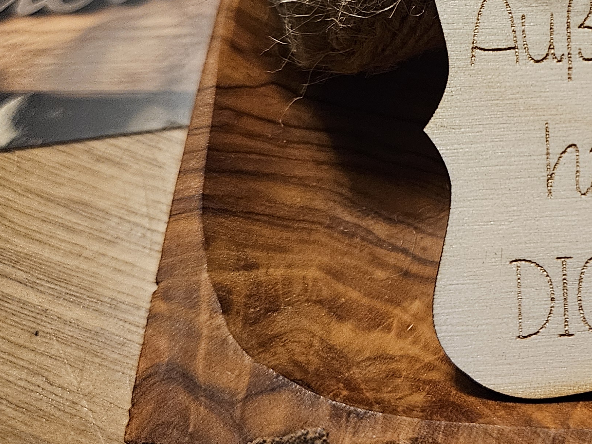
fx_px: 975
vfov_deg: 24.7
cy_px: 24
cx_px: 601
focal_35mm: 57
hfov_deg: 31.1
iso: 640
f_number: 1.8
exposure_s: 1/50
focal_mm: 5.4
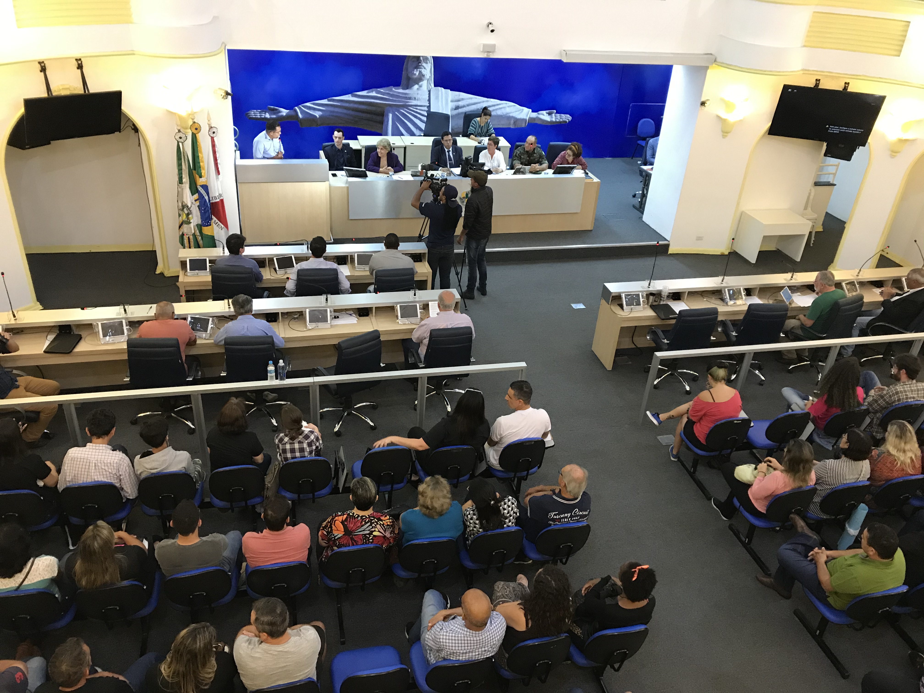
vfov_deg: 49.7
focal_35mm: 28
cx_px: 462
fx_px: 747
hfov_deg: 63.4
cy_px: 346
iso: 80
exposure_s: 1/15
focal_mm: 3.99
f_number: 1.8
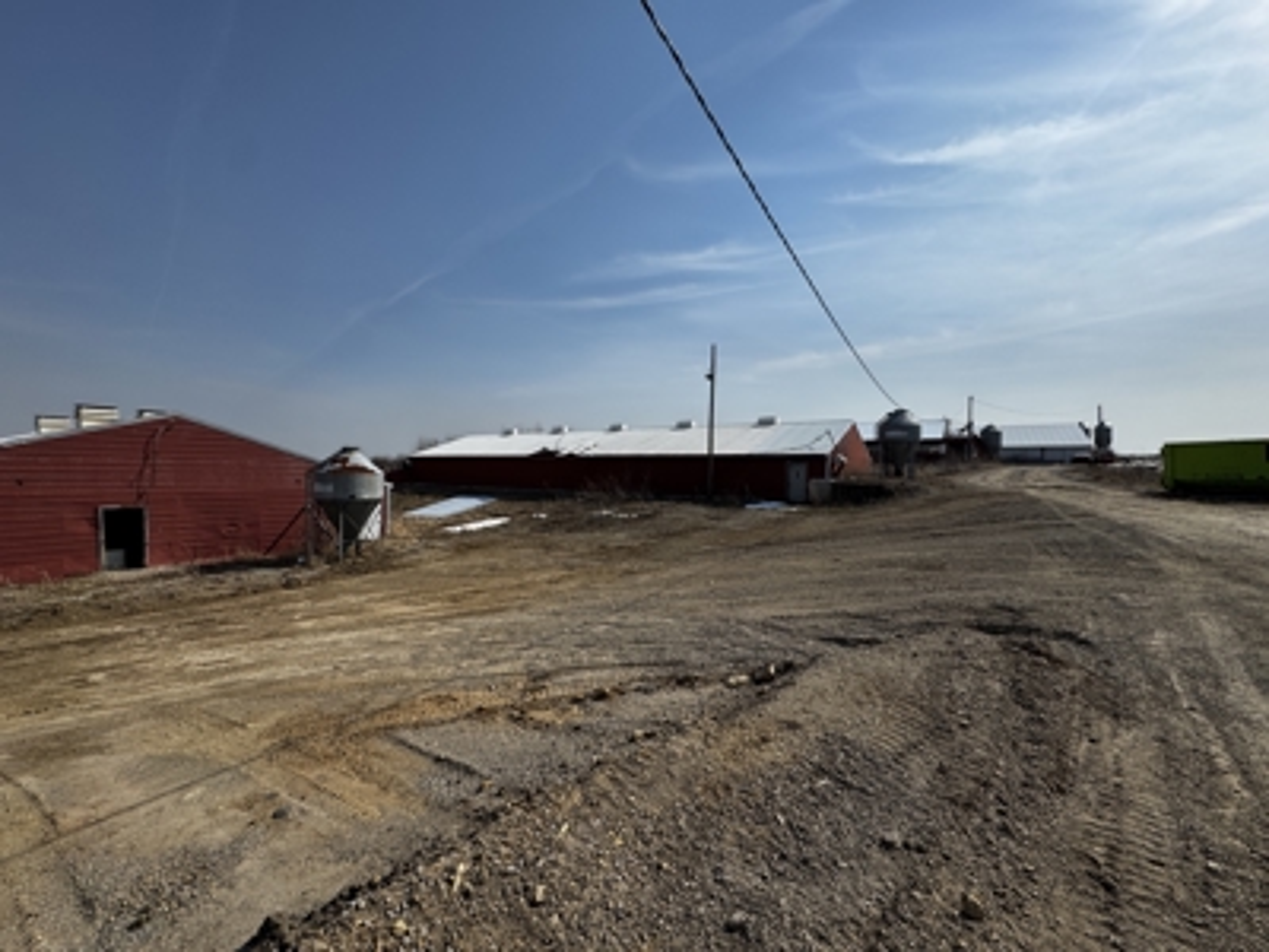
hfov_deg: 102.1
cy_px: 476
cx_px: 634
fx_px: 513
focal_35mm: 14
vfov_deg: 85.7
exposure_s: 1/3906
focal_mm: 2.22
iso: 50
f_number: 2.2
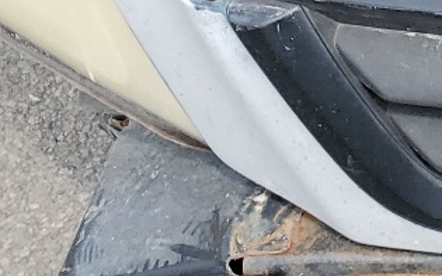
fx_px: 1687
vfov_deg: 8.6
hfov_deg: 12.6
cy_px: -363
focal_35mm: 140
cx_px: 949
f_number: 1.5
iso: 50
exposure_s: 1/1667
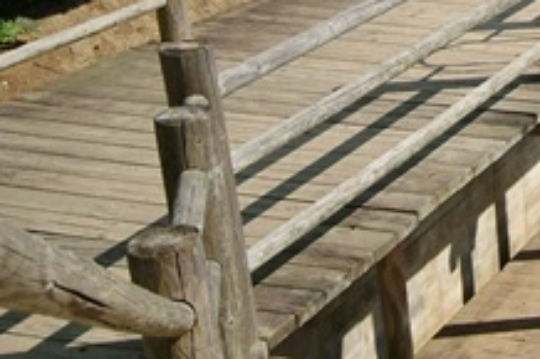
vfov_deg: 18.9
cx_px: 949
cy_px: -69
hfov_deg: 21.1
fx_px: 1020
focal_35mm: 68
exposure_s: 1/180
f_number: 6.7
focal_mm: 11
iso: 100
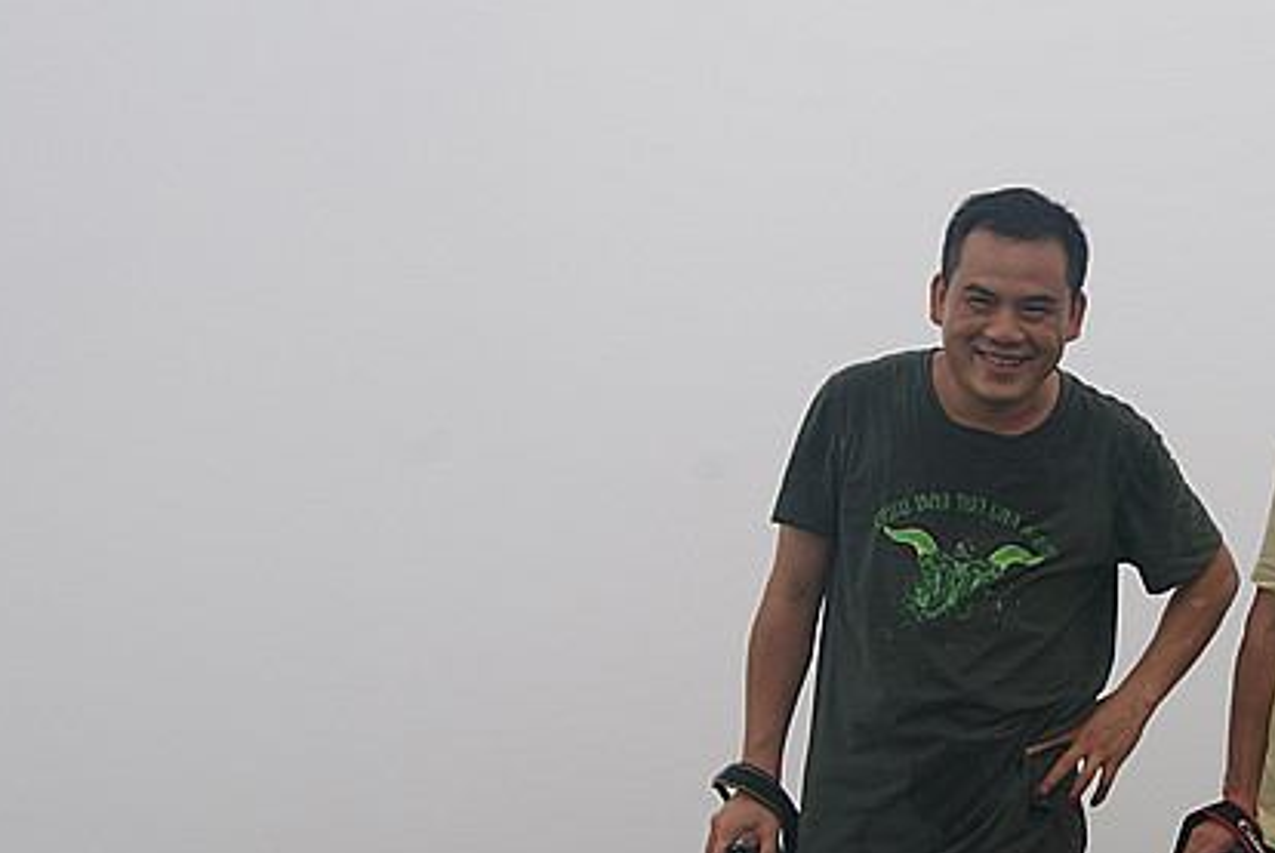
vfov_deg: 15.7
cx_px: 1192
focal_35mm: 87
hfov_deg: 22.7
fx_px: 3084
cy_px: 568
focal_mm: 30
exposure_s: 1/80
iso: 100
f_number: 10
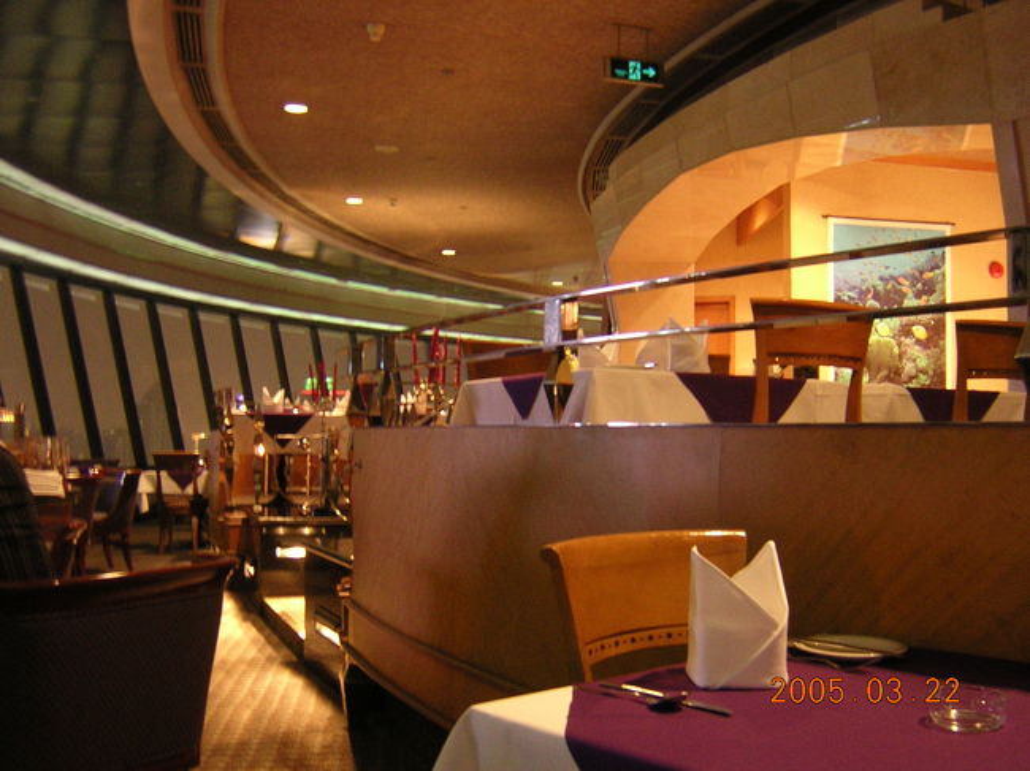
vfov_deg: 39.6
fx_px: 1071
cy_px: 386
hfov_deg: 51.4
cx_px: 515
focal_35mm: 36
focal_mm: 4.7
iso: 400
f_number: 2.6
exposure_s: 1/1.1
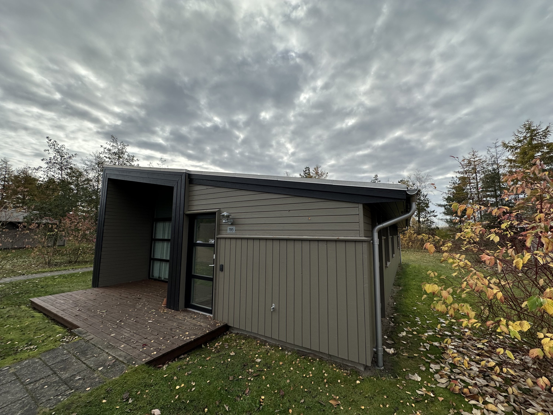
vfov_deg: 85.7
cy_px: 208
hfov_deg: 102.1
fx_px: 224
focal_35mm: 14
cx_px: 276
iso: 50
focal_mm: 2.22
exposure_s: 1/1082
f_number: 2.2
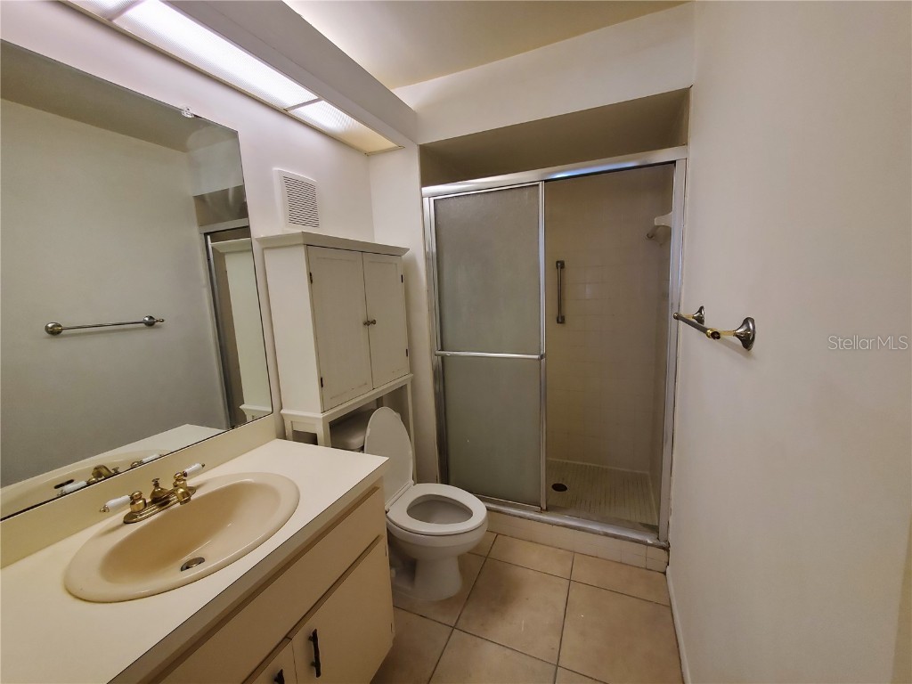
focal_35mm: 13
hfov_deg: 106.2
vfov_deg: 89.9
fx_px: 343
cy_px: 342
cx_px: 456
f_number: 2.2
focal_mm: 1.8
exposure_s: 1/60
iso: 160
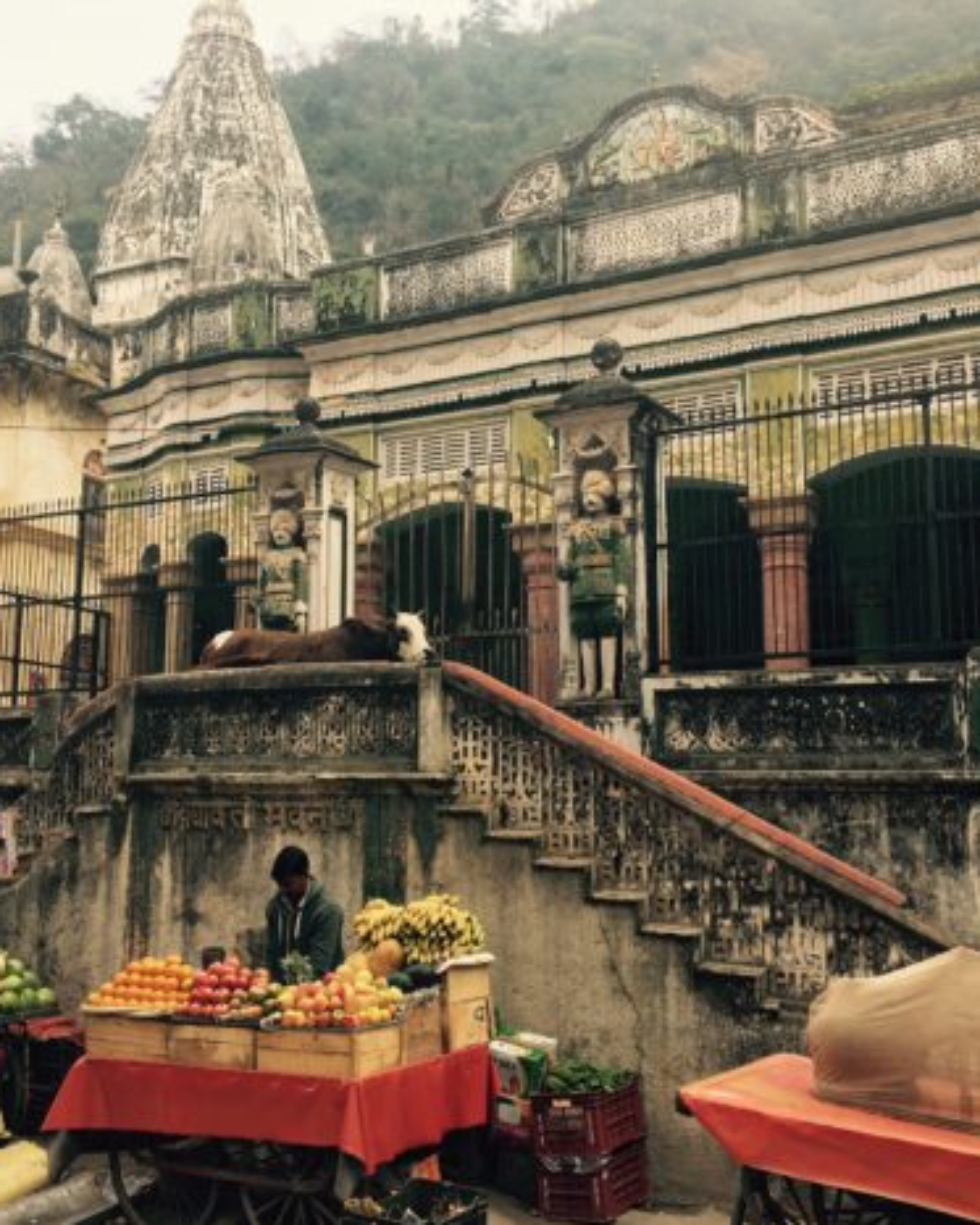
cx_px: 451
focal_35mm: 38
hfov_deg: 39.1
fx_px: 1377
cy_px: 614
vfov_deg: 47.9
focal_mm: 4.15
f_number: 2.2
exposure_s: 1/203
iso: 25
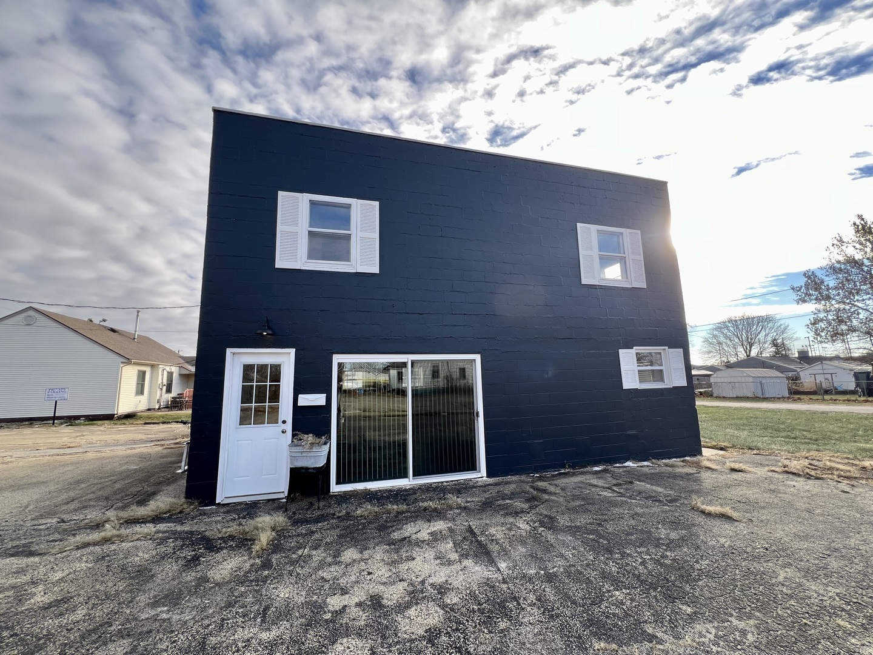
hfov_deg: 106.2
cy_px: 328
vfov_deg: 89.9
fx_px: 328
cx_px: 436
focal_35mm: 13
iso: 32
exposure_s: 1/272
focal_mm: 1.57
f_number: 1.8
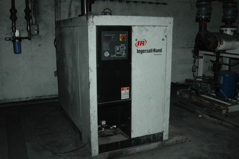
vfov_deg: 36.8
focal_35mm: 36
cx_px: 120
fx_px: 239
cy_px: 80
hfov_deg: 53.2
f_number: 4
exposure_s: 1/60
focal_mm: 24
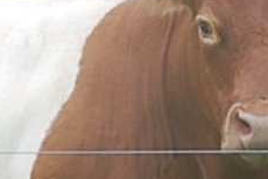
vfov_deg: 2.2
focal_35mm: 613
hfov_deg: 3.4
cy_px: -3
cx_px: 37
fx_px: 4558
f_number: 6.3
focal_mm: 55
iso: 200
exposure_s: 1/160
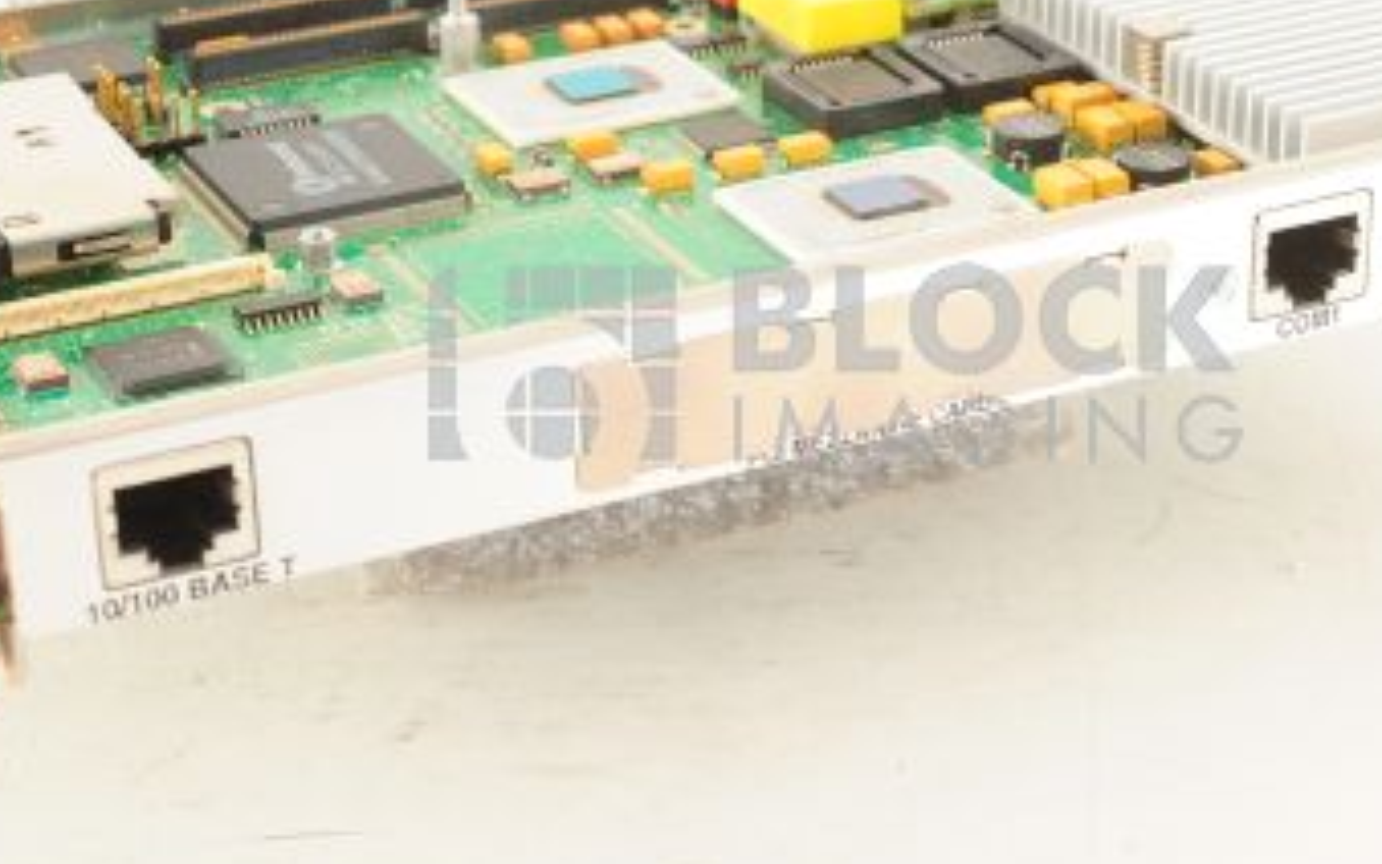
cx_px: 836
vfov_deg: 14.5
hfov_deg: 23.0
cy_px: 365
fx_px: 3390
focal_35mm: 90
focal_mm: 50
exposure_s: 1/160
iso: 1600
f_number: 11
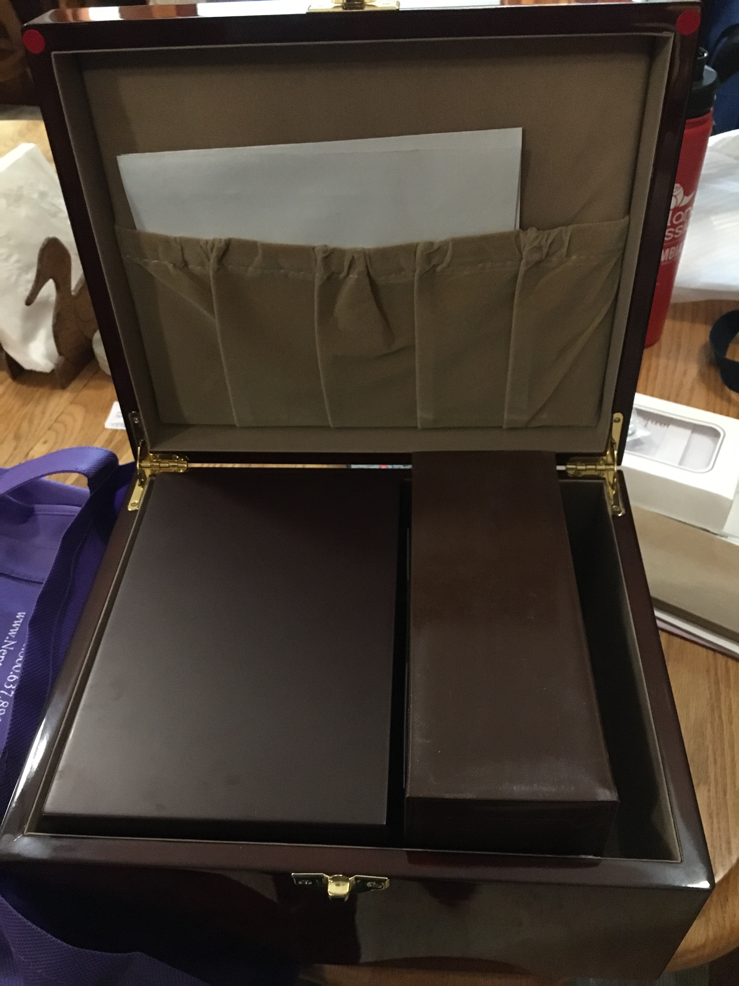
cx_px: 370
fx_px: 825
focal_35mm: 29
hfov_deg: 48.2
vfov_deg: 61.7
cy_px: 493
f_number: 2.2
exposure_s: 1/15
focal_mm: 4.15
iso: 800
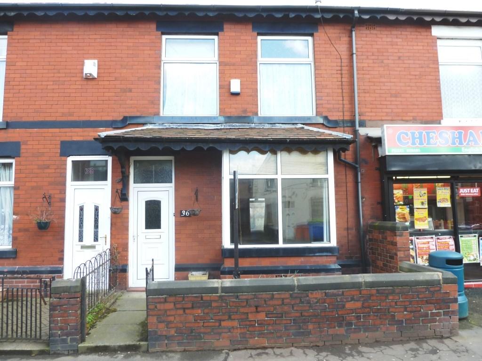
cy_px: 180
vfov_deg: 54.9
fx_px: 348
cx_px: 241
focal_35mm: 25
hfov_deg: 69.4
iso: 80
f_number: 3.3
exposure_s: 1/100
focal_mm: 4.1
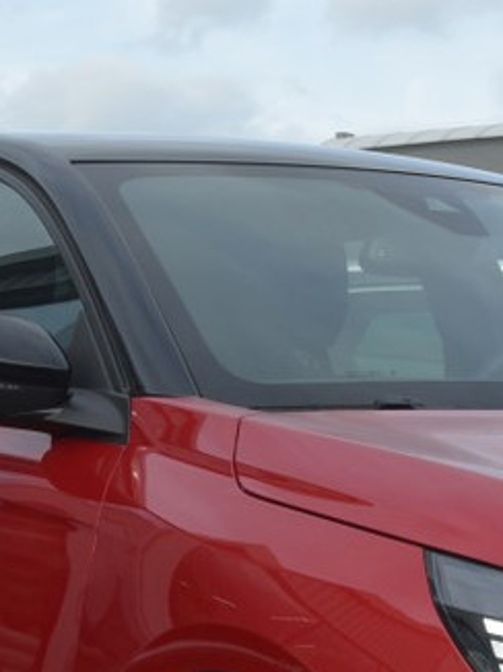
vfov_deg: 16.0
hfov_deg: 12.0
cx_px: 493
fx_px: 2377
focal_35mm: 123
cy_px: 541
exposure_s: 1/250
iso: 200
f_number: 8
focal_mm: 27
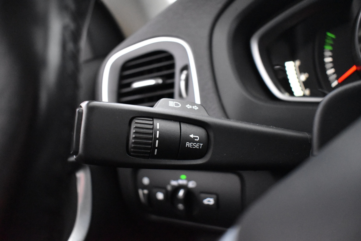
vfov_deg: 43.7
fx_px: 301
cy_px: 120
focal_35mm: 30
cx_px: 180
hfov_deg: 61.9
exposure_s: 1/30
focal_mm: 20
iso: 7200
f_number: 3.8
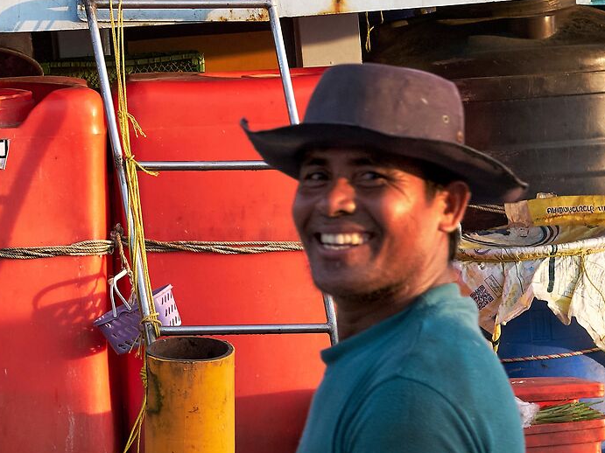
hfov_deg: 11.0
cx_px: -54
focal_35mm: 177
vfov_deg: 8.4
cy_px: 171
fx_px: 3093
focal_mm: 35
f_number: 5.6
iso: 500
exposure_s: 1/500
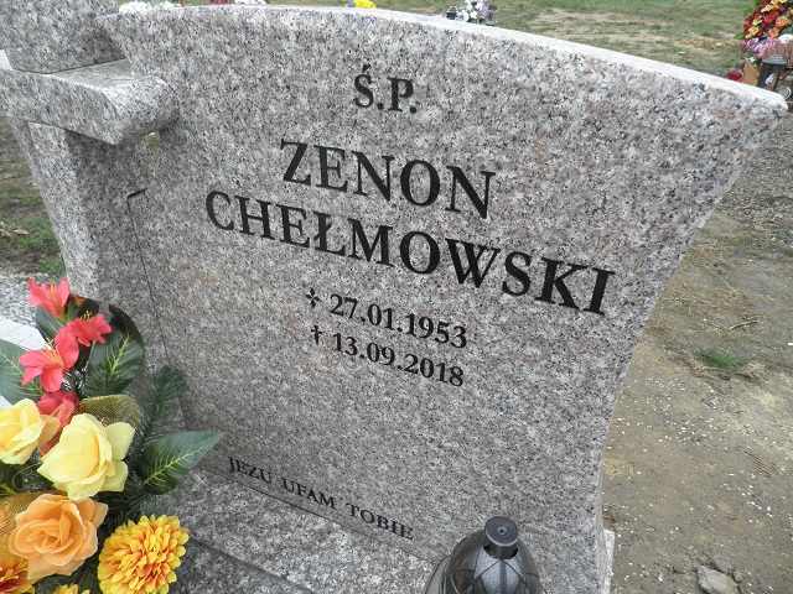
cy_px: 297
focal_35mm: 24
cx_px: 396
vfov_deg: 56.8
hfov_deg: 71.6
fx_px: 550
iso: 64
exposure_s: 1/60
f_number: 3.3
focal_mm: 4.3
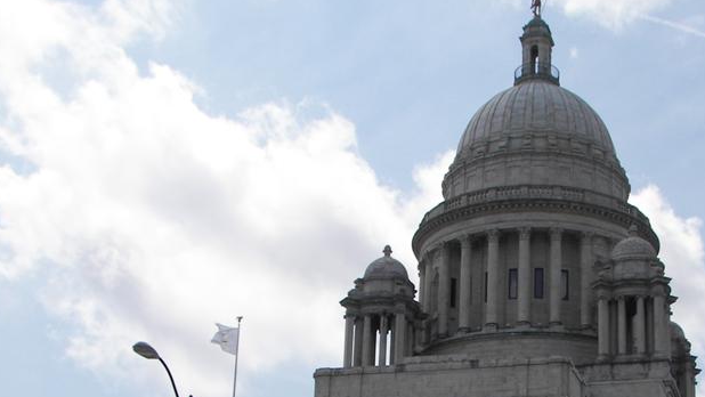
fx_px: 1215
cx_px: 485
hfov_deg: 32.0
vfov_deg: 18.2
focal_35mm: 65
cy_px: 378
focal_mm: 6
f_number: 5.6
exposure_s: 1/640
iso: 64
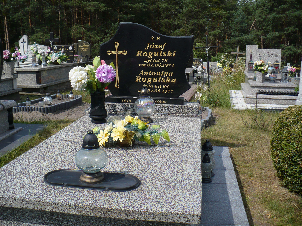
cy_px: 113
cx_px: 151
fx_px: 323
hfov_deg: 50.1
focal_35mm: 37
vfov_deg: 38.7
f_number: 8
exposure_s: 1/200
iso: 100
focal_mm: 6.1
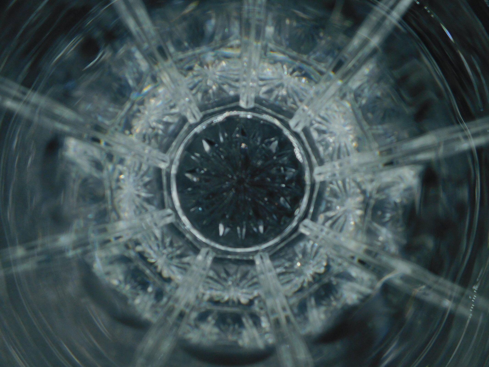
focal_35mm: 36
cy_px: 184
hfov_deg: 51.4
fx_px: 509
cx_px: 244
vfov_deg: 39.7
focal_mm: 6.3
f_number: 3.5
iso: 125
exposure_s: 1/200
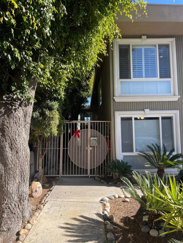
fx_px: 183
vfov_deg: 67.3
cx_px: 92
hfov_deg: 53.1
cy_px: 122
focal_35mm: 26
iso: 50
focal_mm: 4.2
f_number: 1.6
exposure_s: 1/1335
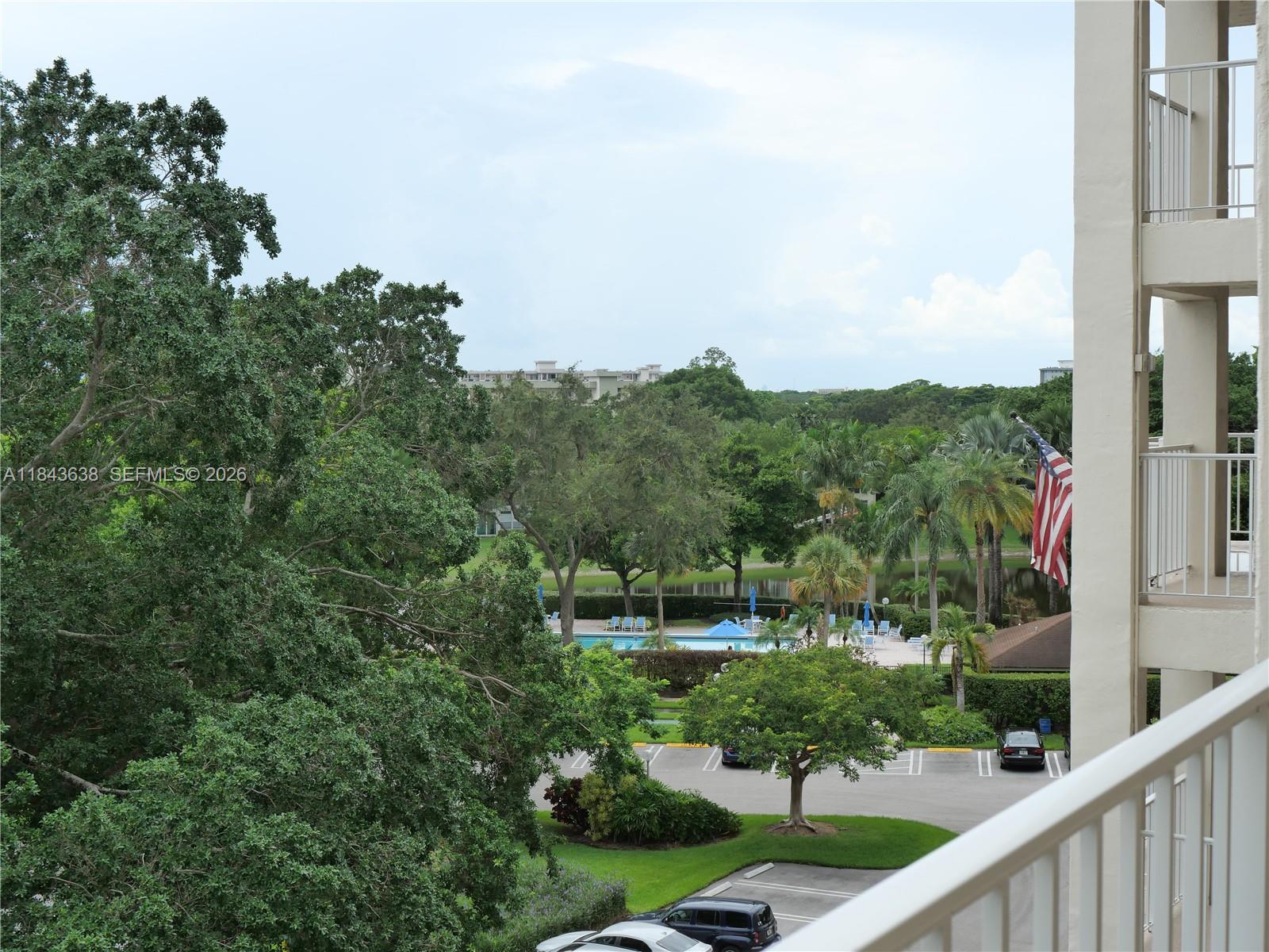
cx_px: 634
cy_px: 476
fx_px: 1833
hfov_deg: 38.2
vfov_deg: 29.1
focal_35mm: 50
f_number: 6.3
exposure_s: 1/400
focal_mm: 25
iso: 200
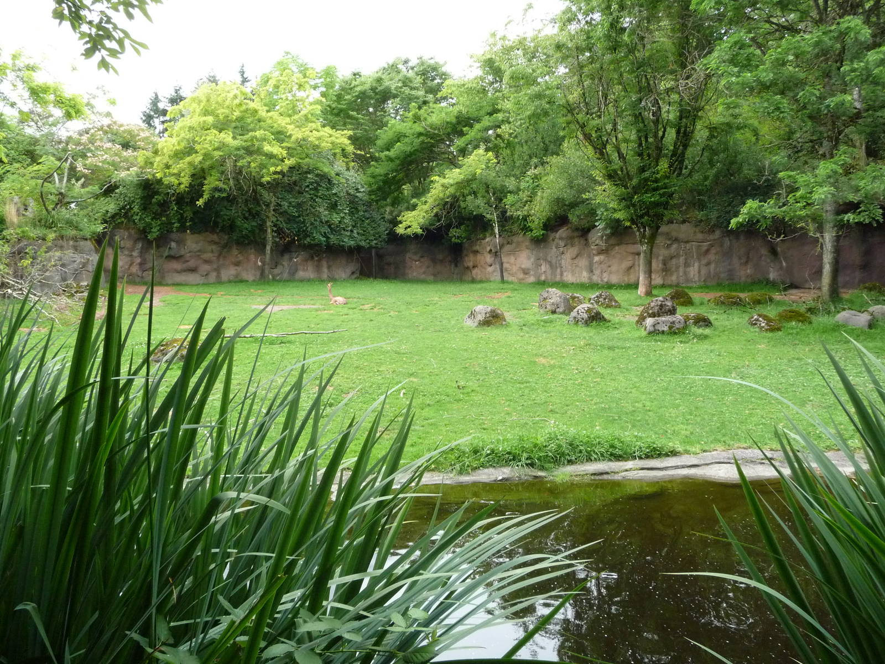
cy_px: 332
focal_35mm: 30
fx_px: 767
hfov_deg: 60.0
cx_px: 442
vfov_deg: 46.8
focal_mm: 5
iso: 400
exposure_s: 1/500
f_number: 3.4
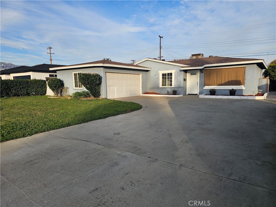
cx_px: 138
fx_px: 183
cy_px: 104
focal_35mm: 23
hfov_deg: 73.9
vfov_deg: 58.9
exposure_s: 1/425
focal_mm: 6.3
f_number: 1.7
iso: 10
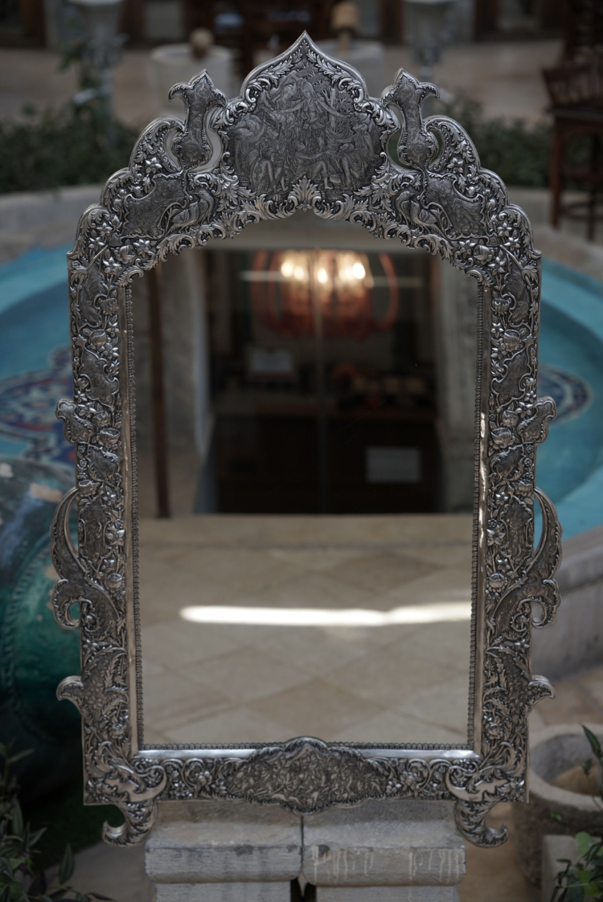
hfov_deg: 16.1
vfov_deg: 23.9
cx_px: 302
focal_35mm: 85
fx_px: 2132
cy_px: 451
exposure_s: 1/250
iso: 250
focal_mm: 85
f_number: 3.2
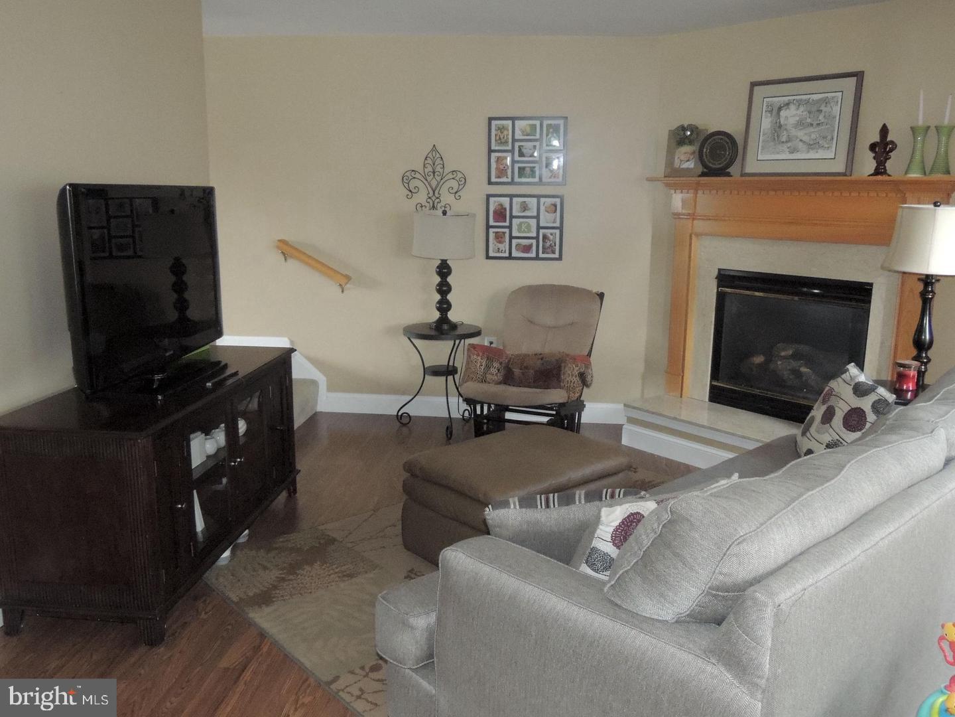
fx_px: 828
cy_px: 358
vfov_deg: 46.8
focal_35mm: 30
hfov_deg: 60.0
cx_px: 478
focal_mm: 5.3
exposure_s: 1/125
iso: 1600
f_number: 3.1
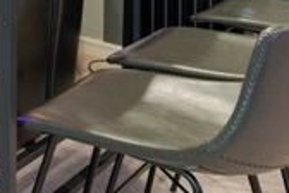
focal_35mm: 67
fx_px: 538
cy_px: -134
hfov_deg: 21.3
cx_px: -216
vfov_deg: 17.3
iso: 500
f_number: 8
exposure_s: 2
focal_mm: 16
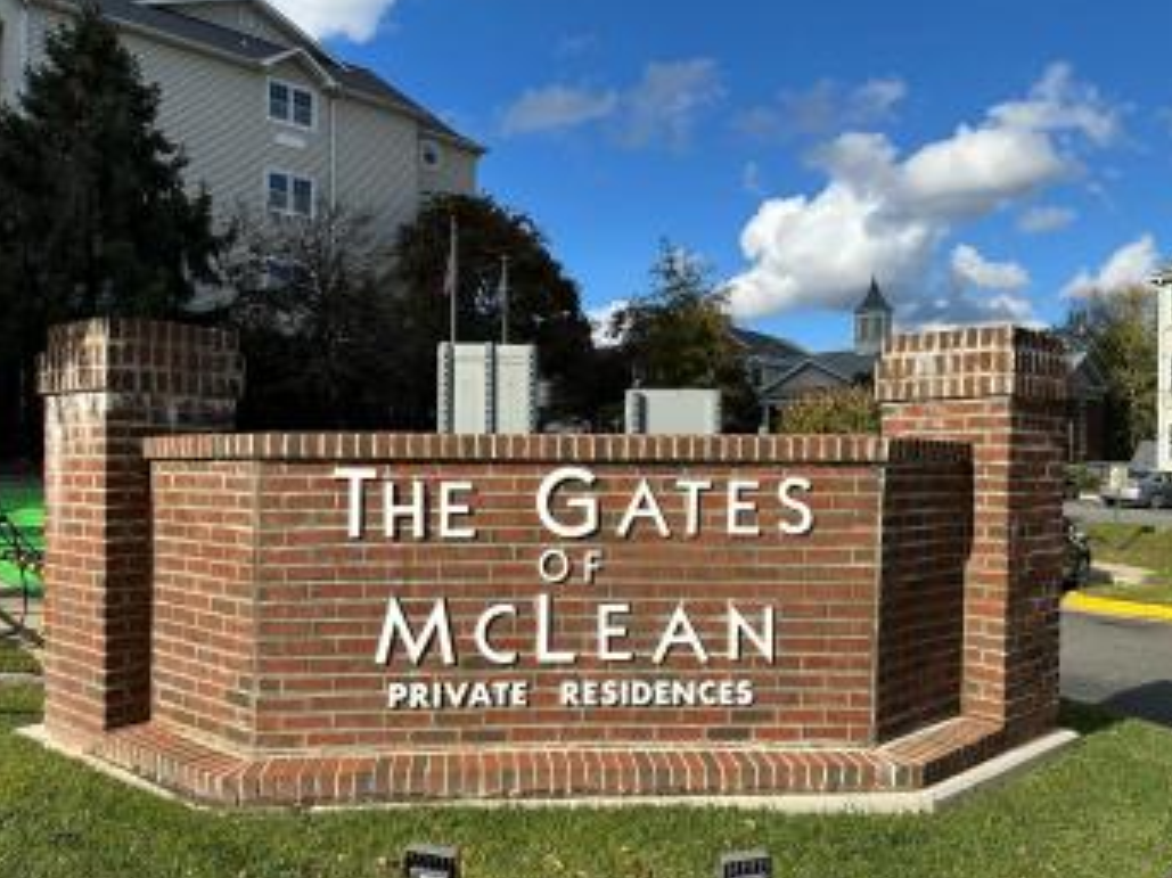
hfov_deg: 63.4
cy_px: 482
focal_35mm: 28
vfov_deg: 49.6
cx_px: 567
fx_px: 948
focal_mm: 6.86
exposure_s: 1/4762
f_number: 1.78
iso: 80
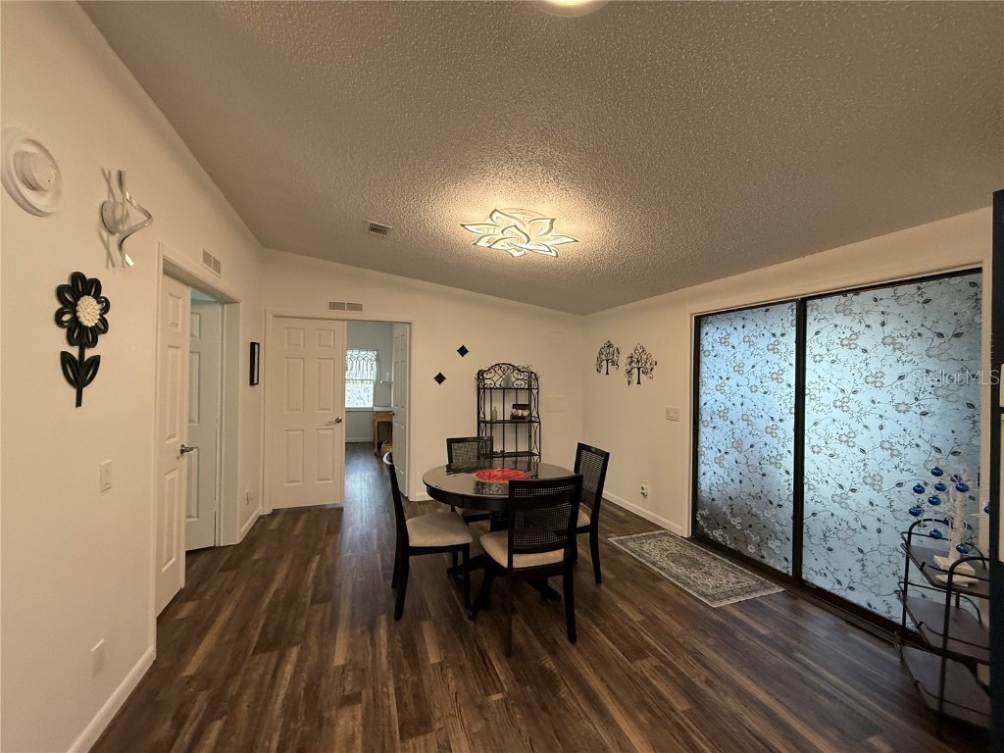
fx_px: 406
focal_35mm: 14
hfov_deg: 102.1
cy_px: 376
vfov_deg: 85.7
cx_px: 502
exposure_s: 1/129
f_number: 2.2
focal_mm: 2.22
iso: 320
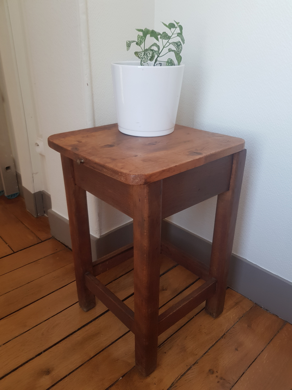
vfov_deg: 67.3
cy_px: 195
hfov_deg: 53.1
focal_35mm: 26
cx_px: 146
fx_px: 292
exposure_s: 1/60
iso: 80
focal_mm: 4.2
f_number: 1.7
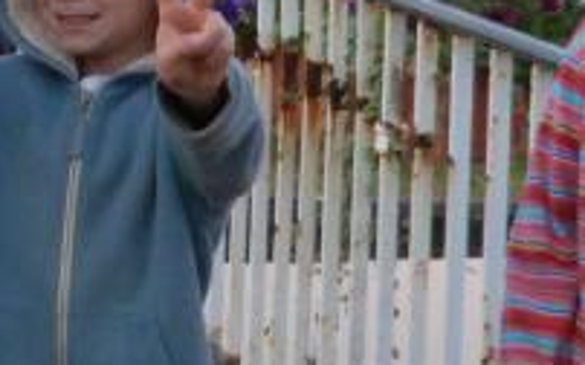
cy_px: 93
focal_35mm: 122
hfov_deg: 16.3
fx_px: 1944
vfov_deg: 10.7
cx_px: -142
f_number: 2.9
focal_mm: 5
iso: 320
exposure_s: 1/60
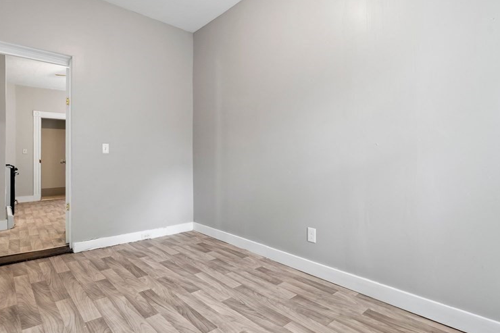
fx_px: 250
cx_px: 239
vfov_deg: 67.3
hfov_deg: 90.0
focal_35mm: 18
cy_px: 178
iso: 100
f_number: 7.1
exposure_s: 1/3
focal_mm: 13
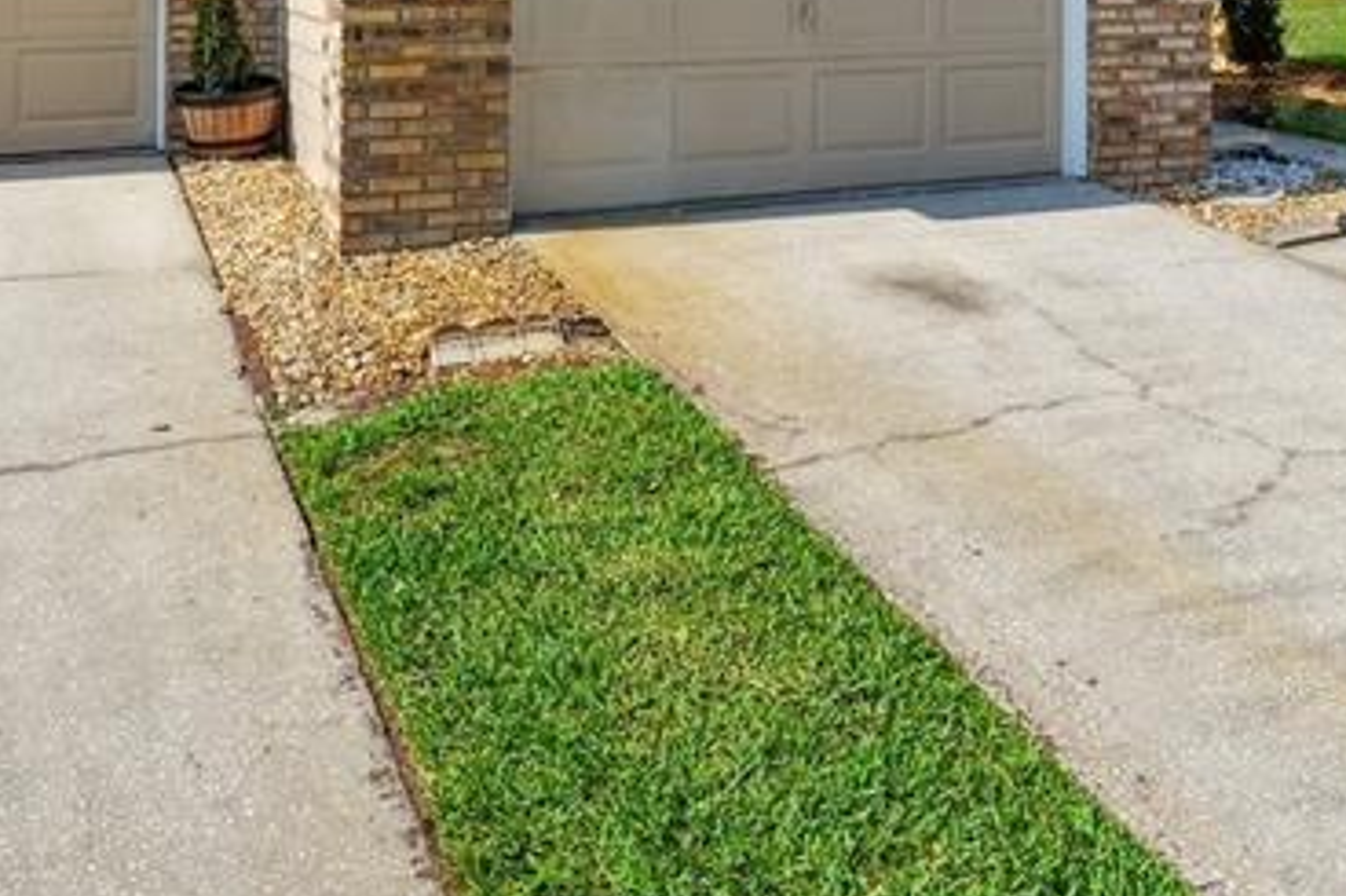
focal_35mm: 39
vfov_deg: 30.5
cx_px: 750
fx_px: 1457
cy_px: -95
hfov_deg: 49.5
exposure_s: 1/800
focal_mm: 14
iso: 400
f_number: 8
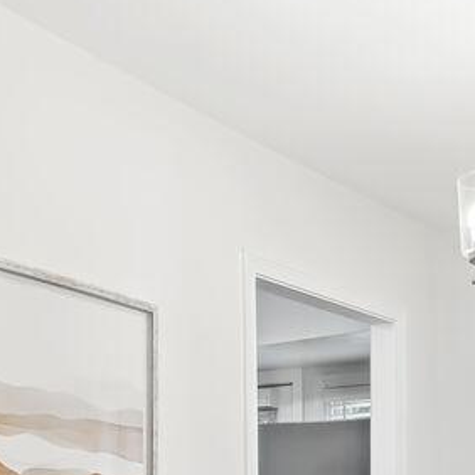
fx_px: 1133
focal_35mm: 73
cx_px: 424
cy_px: 623
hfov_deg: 23.1
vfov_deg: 21.4
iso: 200
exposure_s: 1/13
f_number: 9
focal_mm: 14
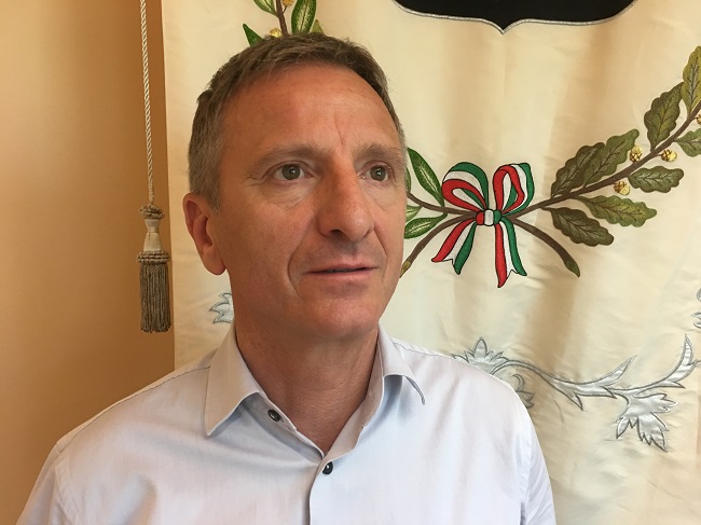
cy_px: 262
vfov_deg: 48.2
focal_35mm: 29
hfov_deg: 61.7
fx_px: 587
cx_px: 350
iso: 80
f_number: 2.2
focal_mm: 4.15
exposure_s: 1/17
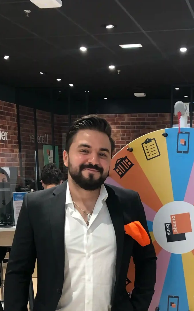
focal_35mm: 56
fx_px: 474
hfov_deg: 22.9
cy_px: 279
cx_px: 149
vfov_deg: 34.3
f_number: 1.8
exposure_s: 1/20
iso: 40
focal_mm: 4
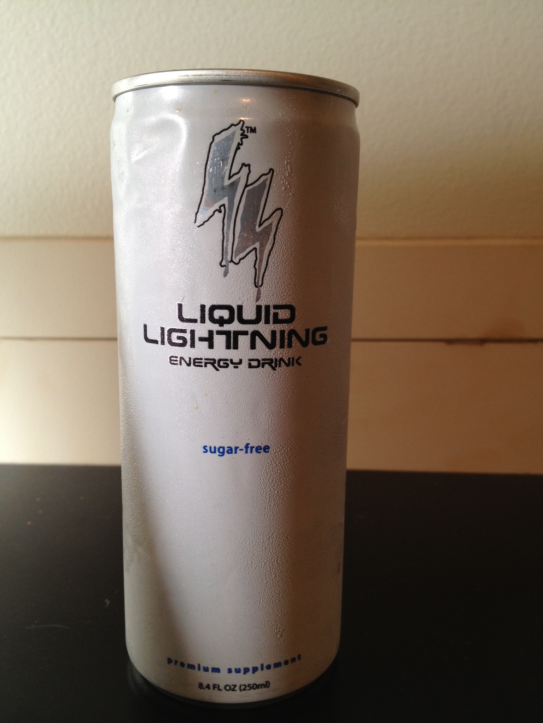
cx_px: 272
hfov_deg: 40.7
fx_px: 732
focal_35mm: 35
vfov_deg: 52.6
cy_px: 362
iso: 50
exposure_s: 1/20
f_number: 2.4
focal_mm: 4.28
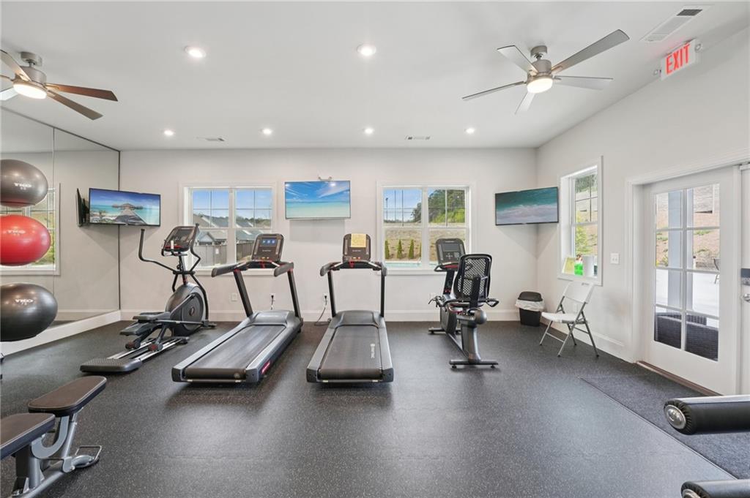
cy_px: 249
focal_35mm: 14
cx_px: 375
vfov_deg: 81.1
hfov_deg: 104.3
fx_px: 291
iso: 320
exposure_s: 1/15
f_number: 8
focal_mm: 14
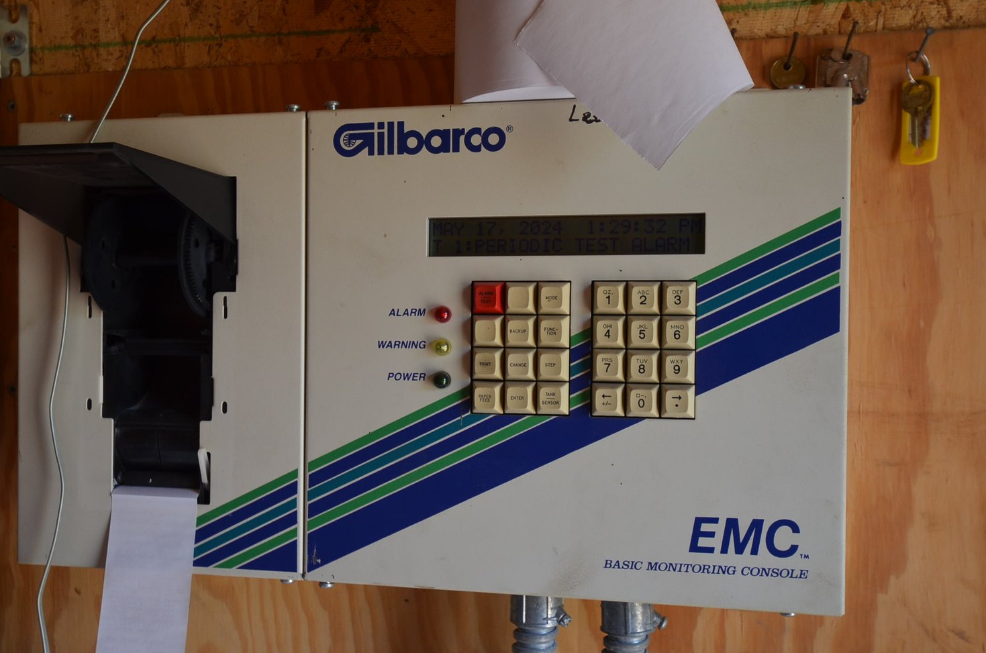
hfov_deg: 46.4
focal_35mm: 42
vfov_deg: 31.8
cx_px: 455
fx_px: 1148
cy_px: 334
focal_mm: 24
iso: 400
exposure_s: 1/100
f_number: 5
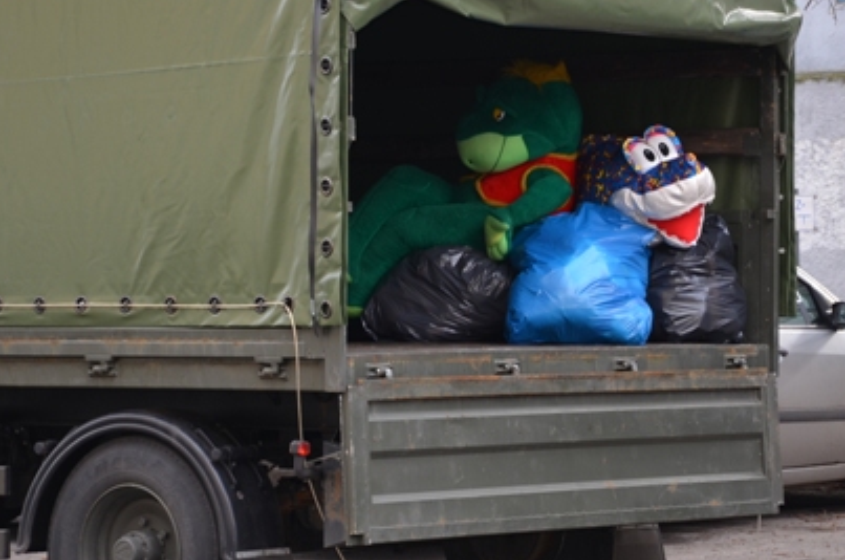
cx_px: 453
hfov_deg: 11.5
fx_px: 4188
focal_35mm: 179
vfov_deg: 7.6
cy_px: 145
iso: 220
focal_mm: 75
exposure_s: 1/125
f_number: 5.3
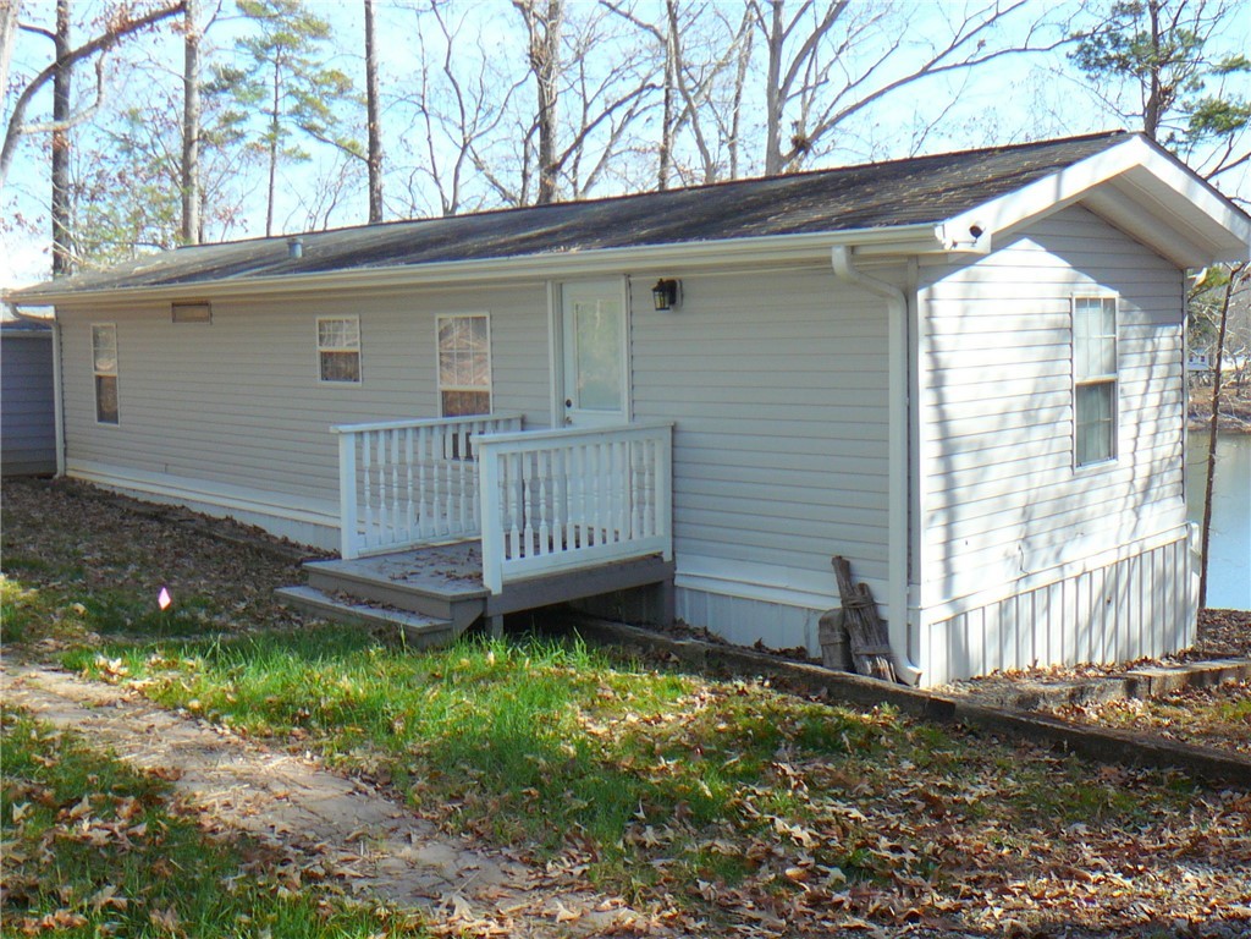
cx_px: 626
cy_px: 470
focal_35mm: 35
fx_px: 1265
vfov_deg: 40.7
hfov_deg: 52.6
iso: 80
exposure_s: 1/320
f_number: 2.8
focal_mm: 5.2
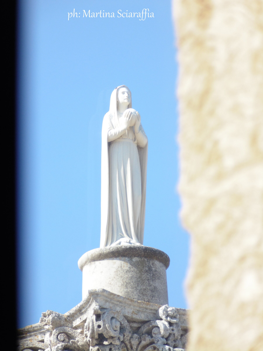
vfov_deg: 4.7
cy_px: 176
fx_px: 4255
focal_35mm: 420
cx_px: 132
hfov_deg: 3.5
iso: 100
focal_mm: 77.4
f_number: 5.9
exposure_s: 1/250
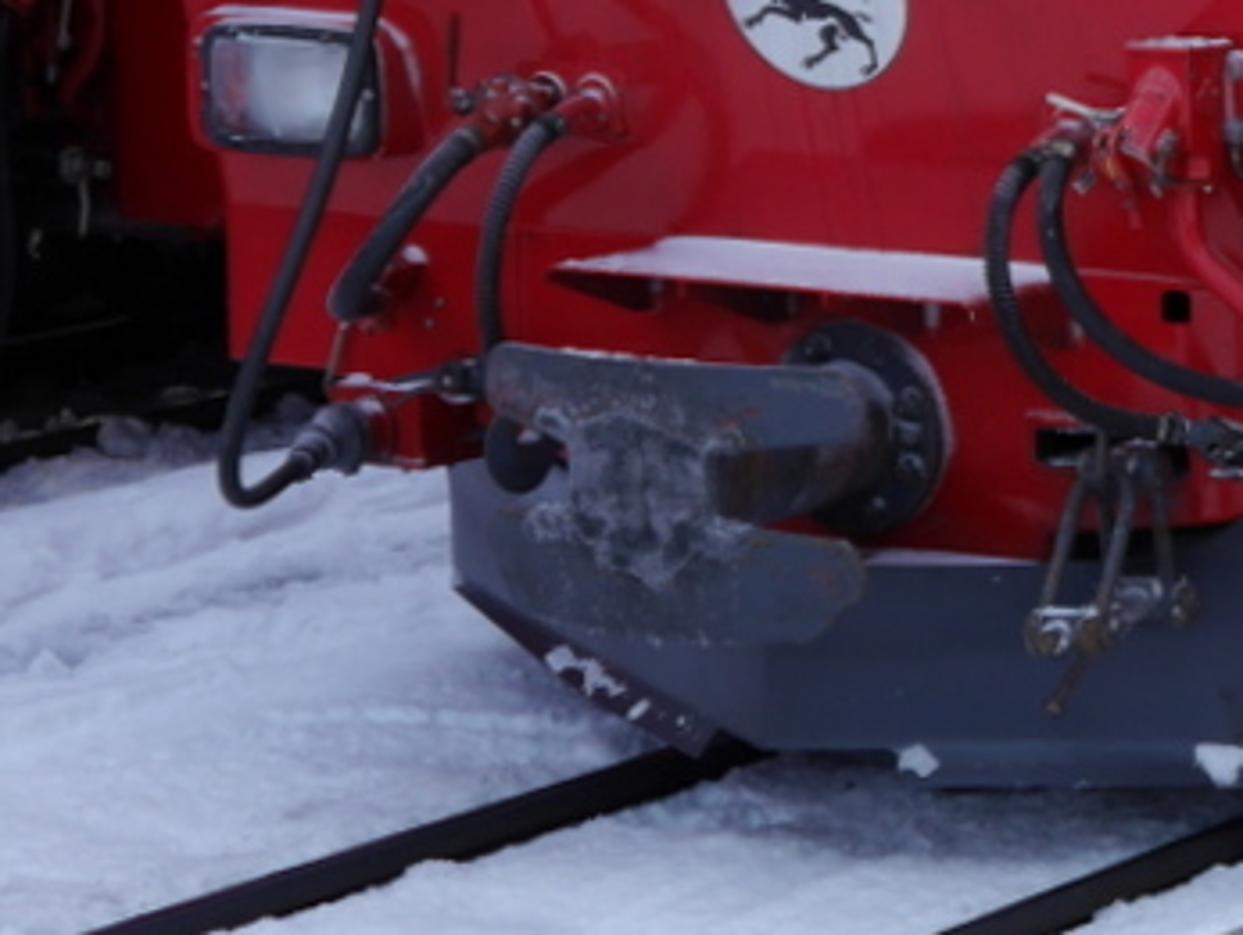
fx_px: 5464
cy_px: -306
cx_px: 1881
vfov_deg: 9.6
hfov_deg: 12.3
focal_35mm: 152
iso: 160
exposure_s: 1/80
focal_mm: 24
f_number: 4.5
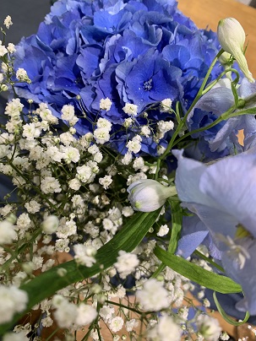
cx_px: 128
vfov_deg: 67.3
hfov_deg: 53.1
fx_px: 256
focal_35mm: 26
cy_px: 170
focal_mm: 4.25
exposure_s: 1/50
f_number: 1.8
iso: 125
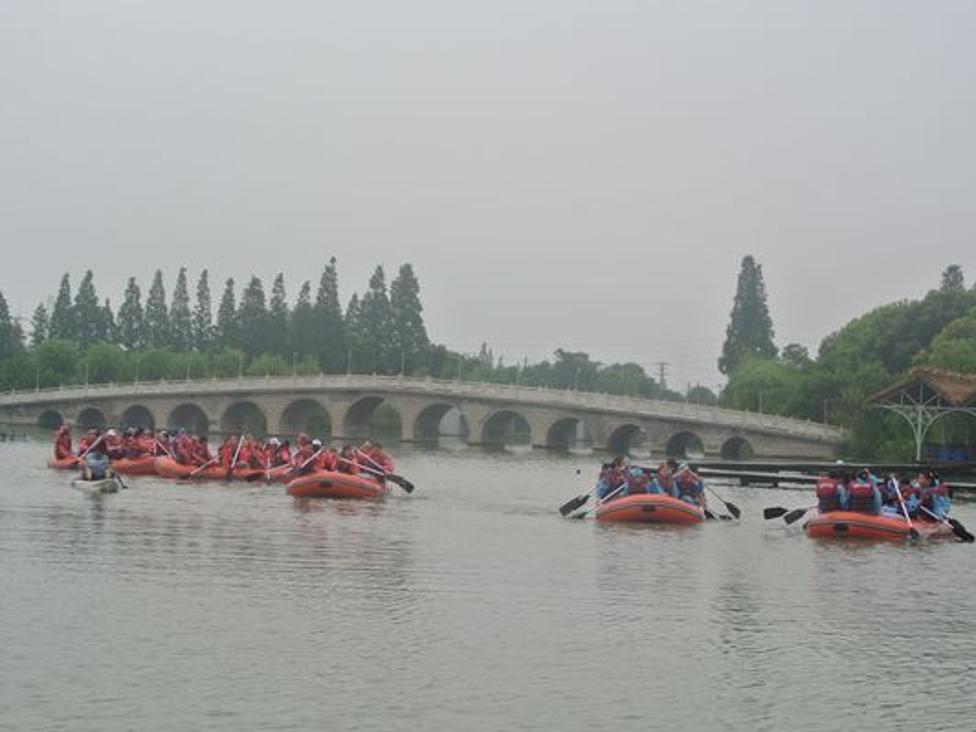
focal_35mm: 88
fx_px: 2481
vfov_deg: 16.8
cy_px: 367
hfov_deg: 22.3
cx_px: 492
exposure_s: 1/250
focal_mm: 30
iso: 100
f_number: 5.6
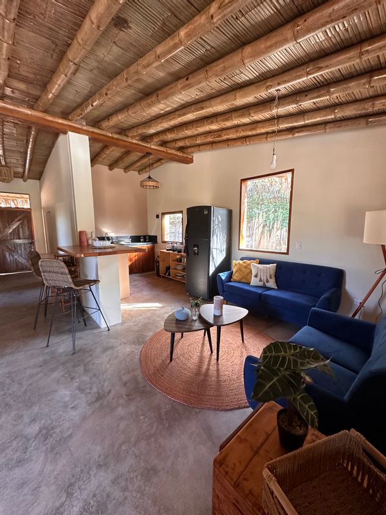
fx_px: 208
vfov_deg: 102.1
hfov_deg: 85.7
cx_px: 193
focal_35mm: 14
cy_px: 258
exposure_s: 1/62
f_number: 2.2
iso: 320
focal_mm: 2.22
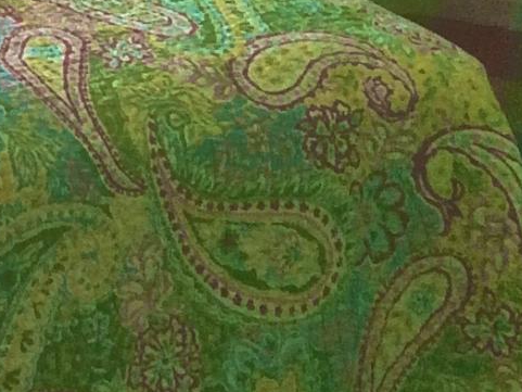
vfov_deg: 7.4
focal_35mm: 187
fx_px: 2821
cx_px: -764
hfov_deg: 9.4
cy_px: -555
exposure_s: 1/60
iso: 40
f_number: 2.2
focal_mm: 4.12
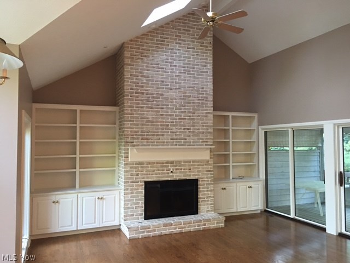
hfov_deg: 61.7
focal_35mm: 29
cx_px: 175
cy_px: 132
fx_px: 293
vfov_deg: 48.2
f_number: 2.2
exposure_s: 1/15
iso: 100
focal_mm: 4.15
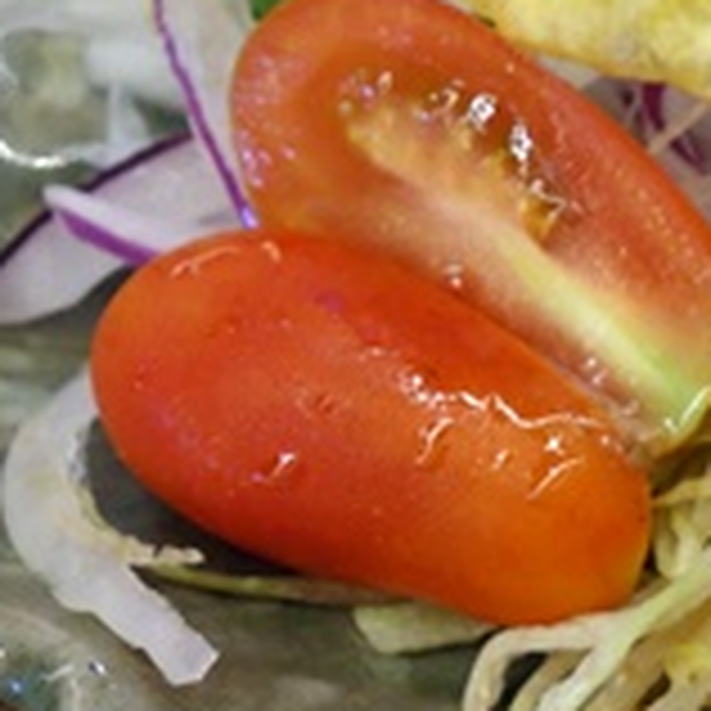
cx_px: 1156
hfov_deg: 15.9
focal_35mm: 98
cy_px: 538
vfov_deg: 17.6
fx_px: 2277
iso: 1250
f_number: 4
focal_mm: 10.4
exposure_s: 1/30
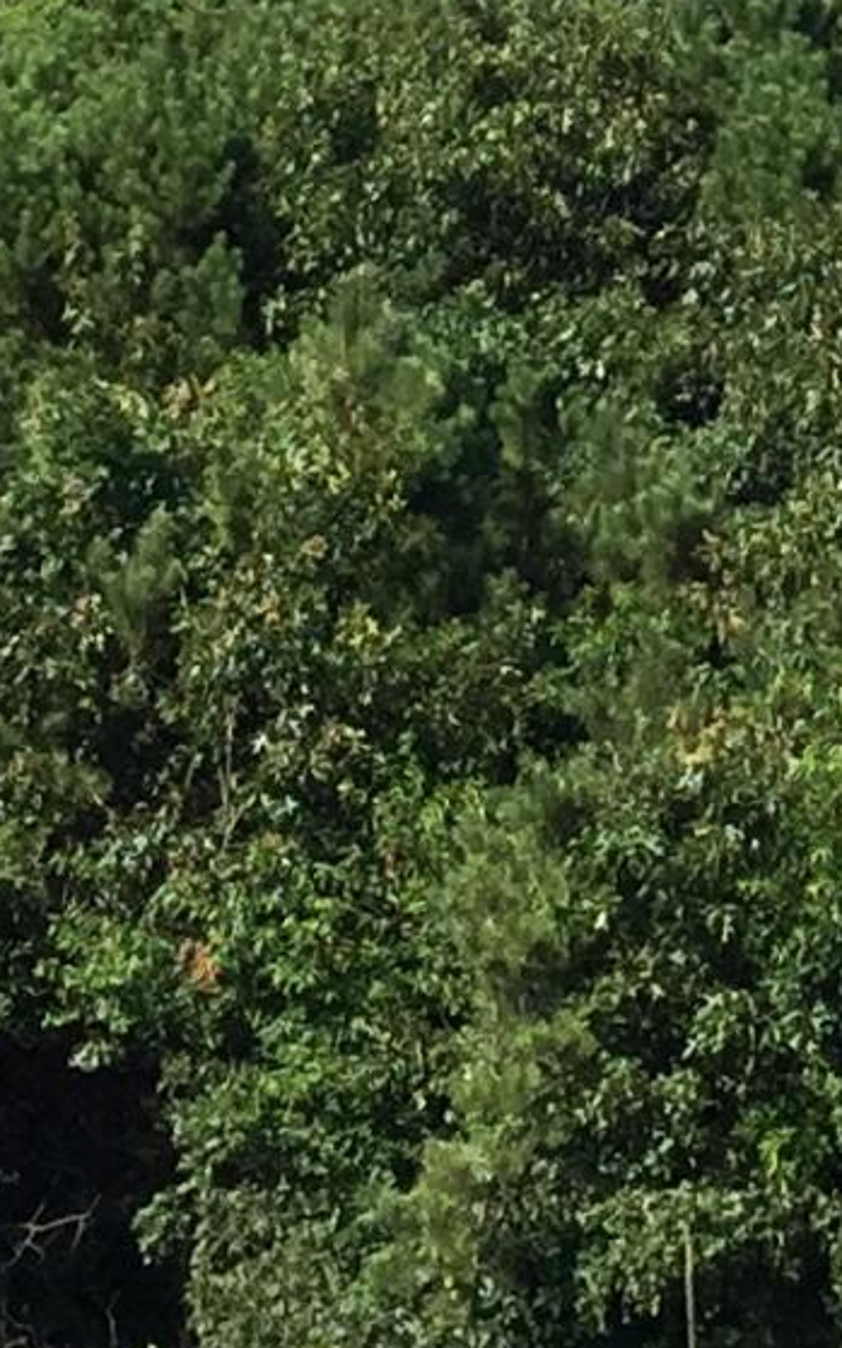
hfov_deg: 7.9
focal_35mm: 165
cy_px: -1172
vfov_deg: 11.6
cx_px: 999
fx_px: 6063
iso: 32
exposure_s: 1/1883
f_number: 2.2
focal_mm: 4.15
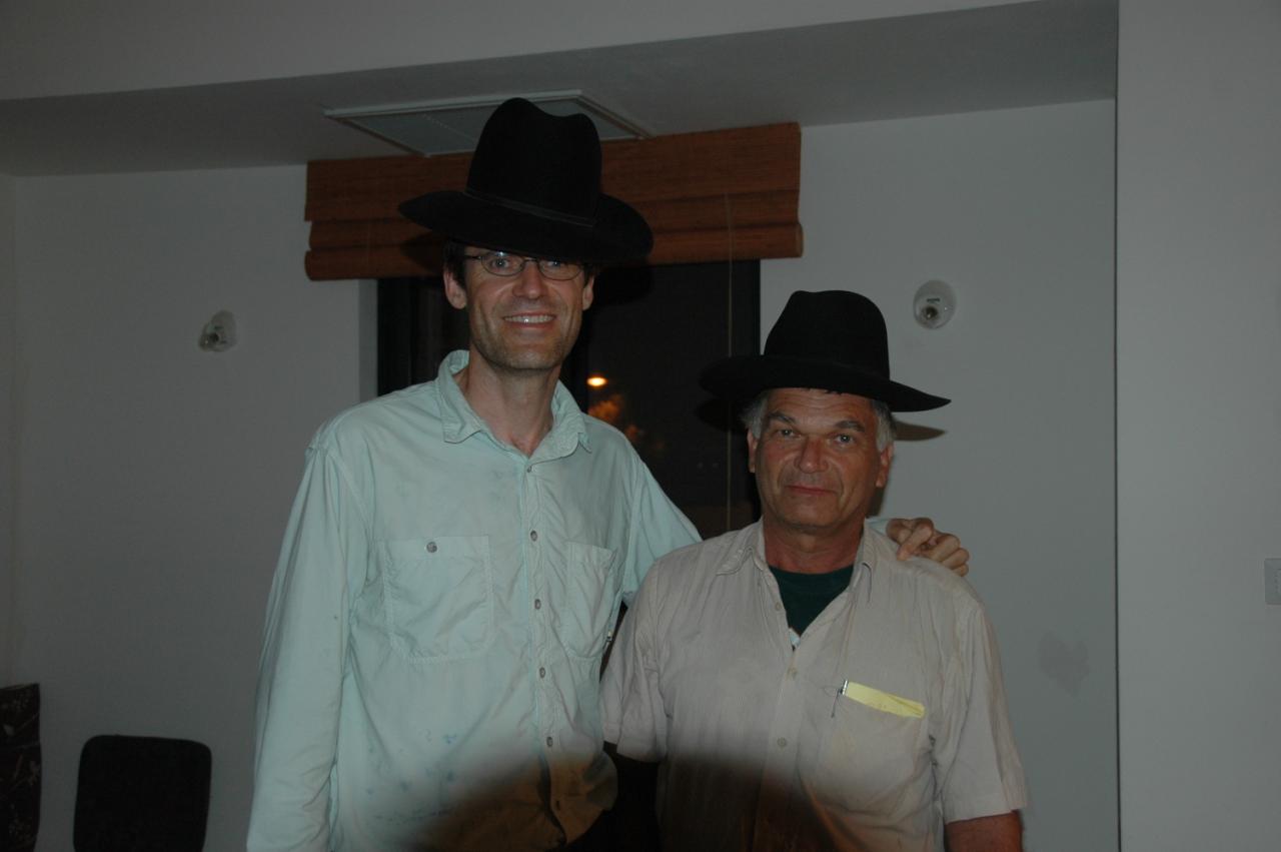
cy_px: 426
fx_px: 1546
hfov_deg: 45.0
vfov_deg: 30.8
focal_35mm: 44
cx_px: 640
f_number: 4.2
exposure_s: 1/60
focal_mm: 29
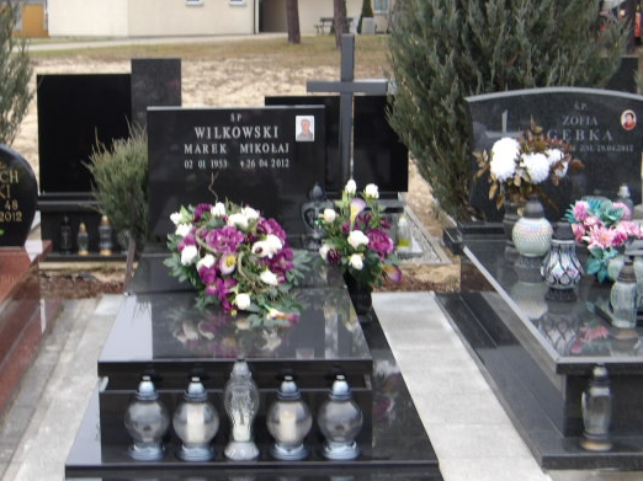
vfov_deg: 22.6
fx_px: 1207
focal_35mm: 65
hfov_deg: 29.8
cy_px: 262
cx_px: 254
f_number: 4.2
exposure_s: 1/60
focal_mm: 9.4
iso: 157
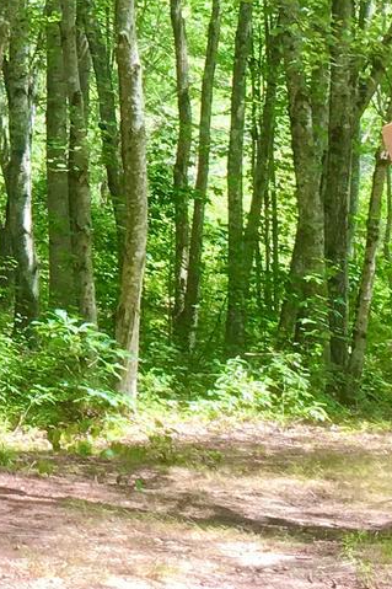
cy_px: 86
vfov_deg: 15.7
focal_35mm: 129
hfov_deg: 10.2
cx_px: -227
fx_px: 2108
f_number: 2.2
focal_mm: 4.15
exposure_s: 1/239
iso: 32
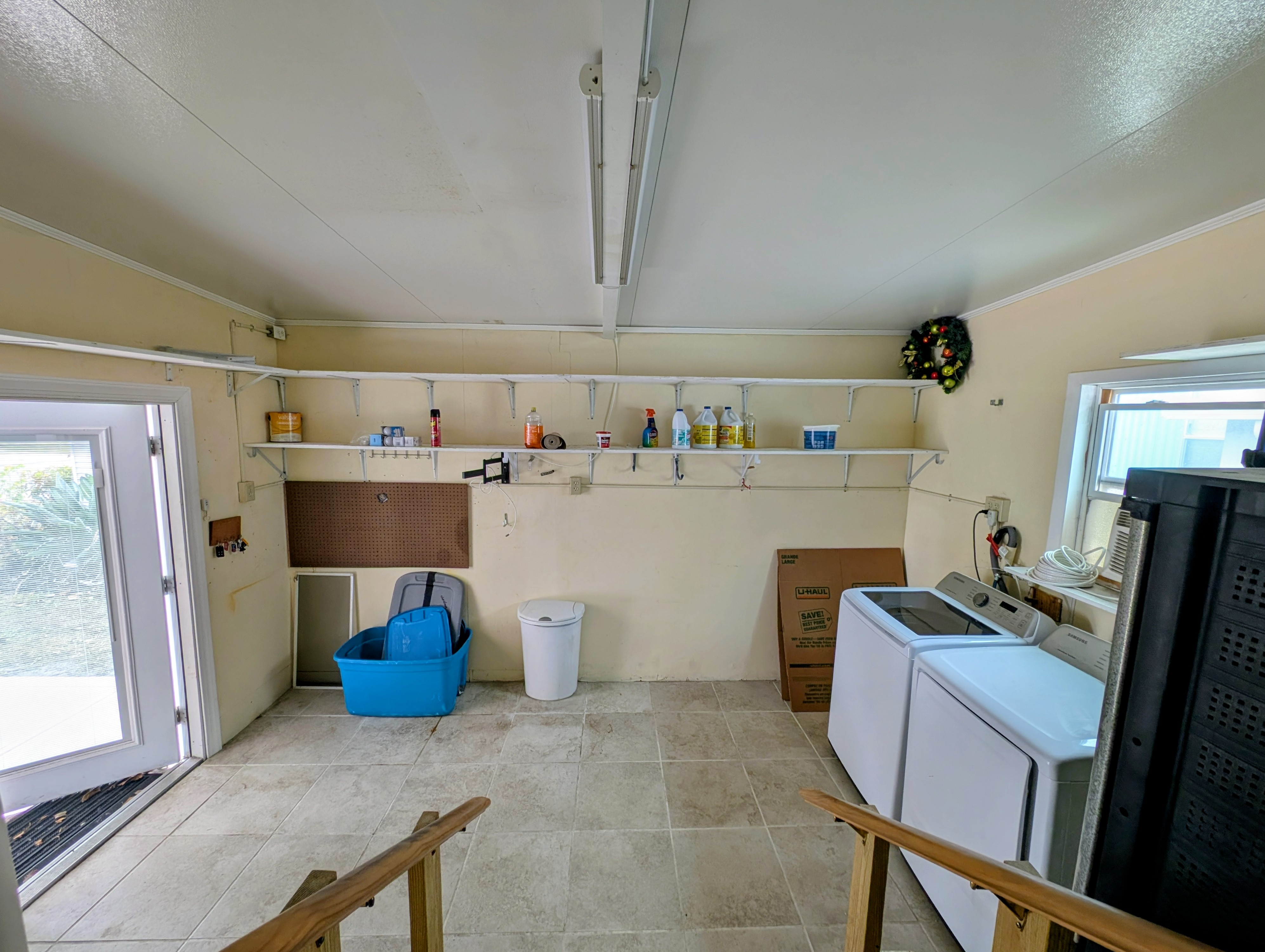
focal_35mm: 12
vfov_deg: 94.6
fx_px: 439
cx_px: 632
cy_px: 476
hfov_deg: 110.5
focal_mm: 2.23
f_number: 1.95
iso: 34
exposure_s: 1/46.3
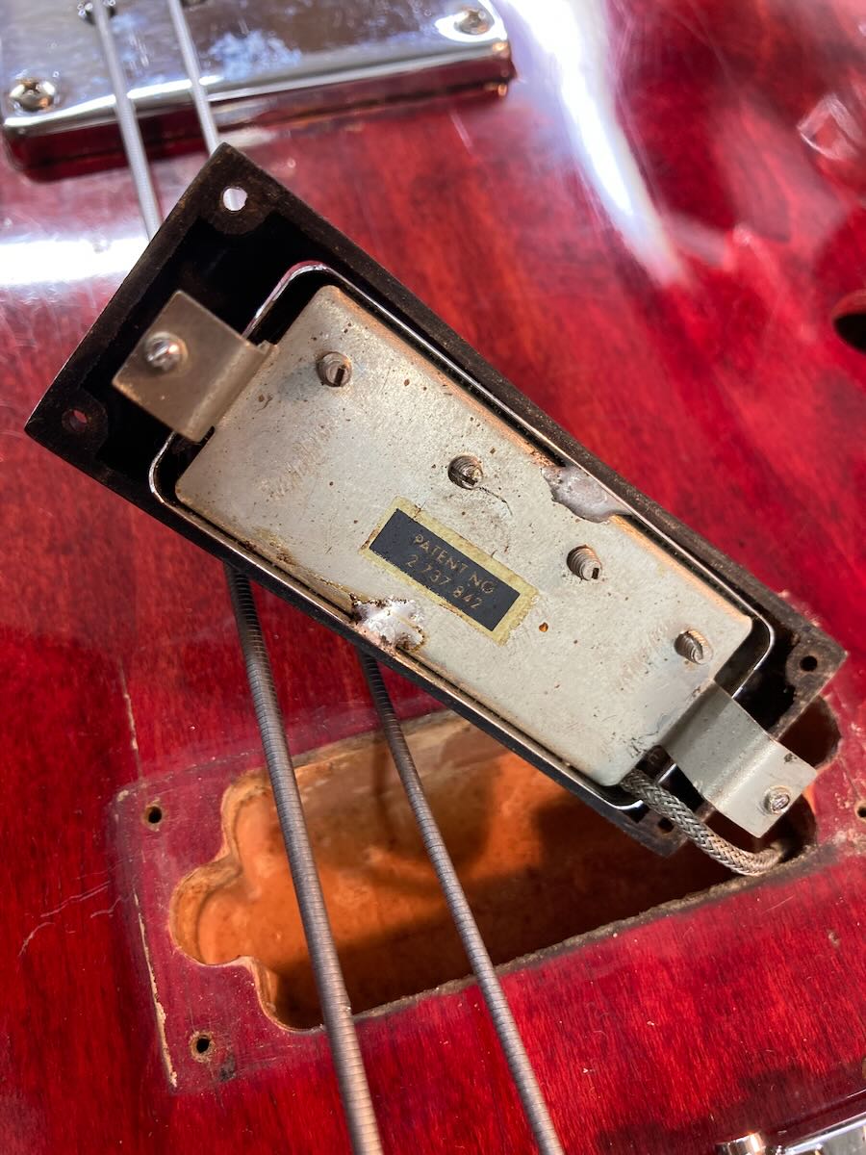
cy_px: 578
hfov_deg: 49.7
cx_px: 433
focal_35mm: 28
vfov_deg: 63.4
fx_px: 934
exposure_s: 1/50
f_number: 1.8
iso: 80
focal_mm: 3.99
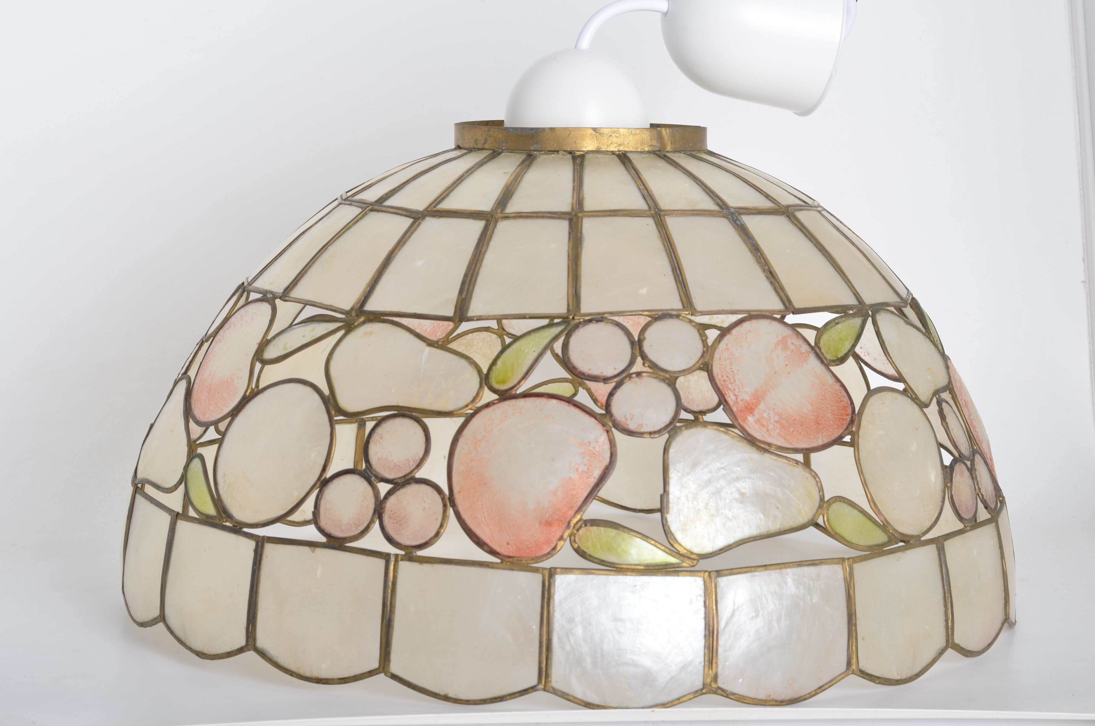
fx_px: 2277
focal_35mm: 75
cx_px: 548
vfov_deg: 18.1
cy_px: 363
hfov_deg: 27.0
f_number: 14
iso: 100
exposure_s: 1/125
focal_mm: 50
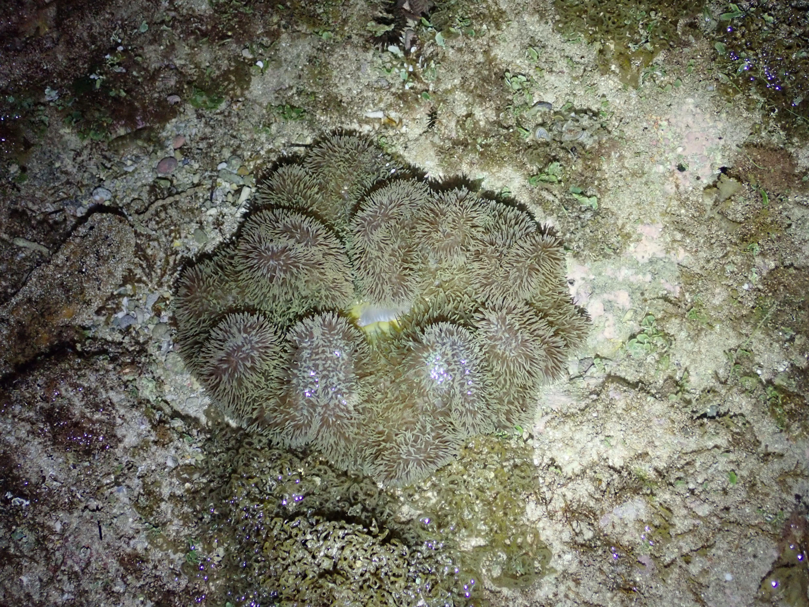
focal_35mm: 40
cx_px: 404
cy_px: 304
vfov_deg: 36.0
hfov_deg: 46.8
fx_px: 935
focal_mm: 7.34
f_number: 2.8
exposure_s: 1/80
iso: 800
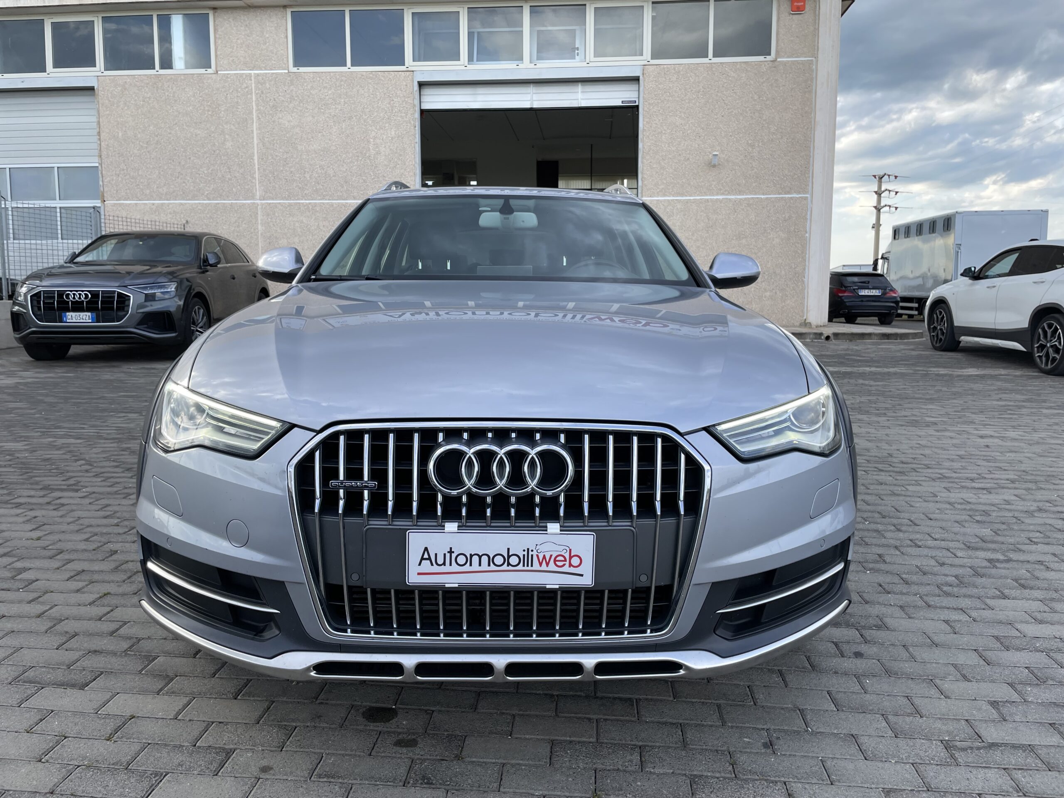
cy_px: 399
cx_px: 532
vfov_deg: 53.1
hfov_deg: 67.3
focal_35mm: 26
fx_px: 799
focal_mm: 4.2
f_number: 1.6
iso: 32
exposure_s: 1/774
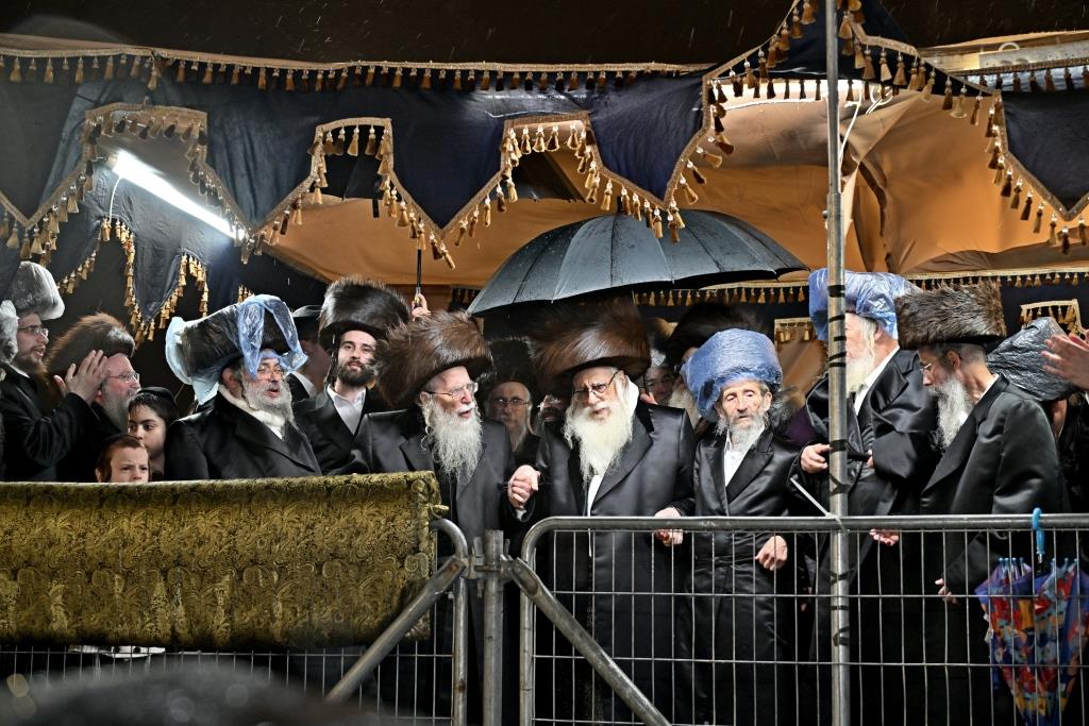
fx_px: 1573
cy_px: 363
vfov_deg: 26.0
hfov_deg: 38.2
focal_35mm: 52
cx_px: 544
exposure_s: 1/100
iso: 800
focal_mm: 52
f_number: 4
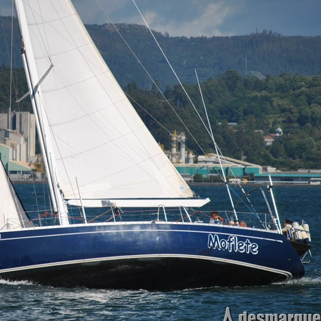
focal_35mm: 367
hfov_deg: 4.8
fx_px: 3847
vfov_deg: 4.8
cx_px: 76
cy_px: 164
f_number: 5.3
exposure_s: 1/1000
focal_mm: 175
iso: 100
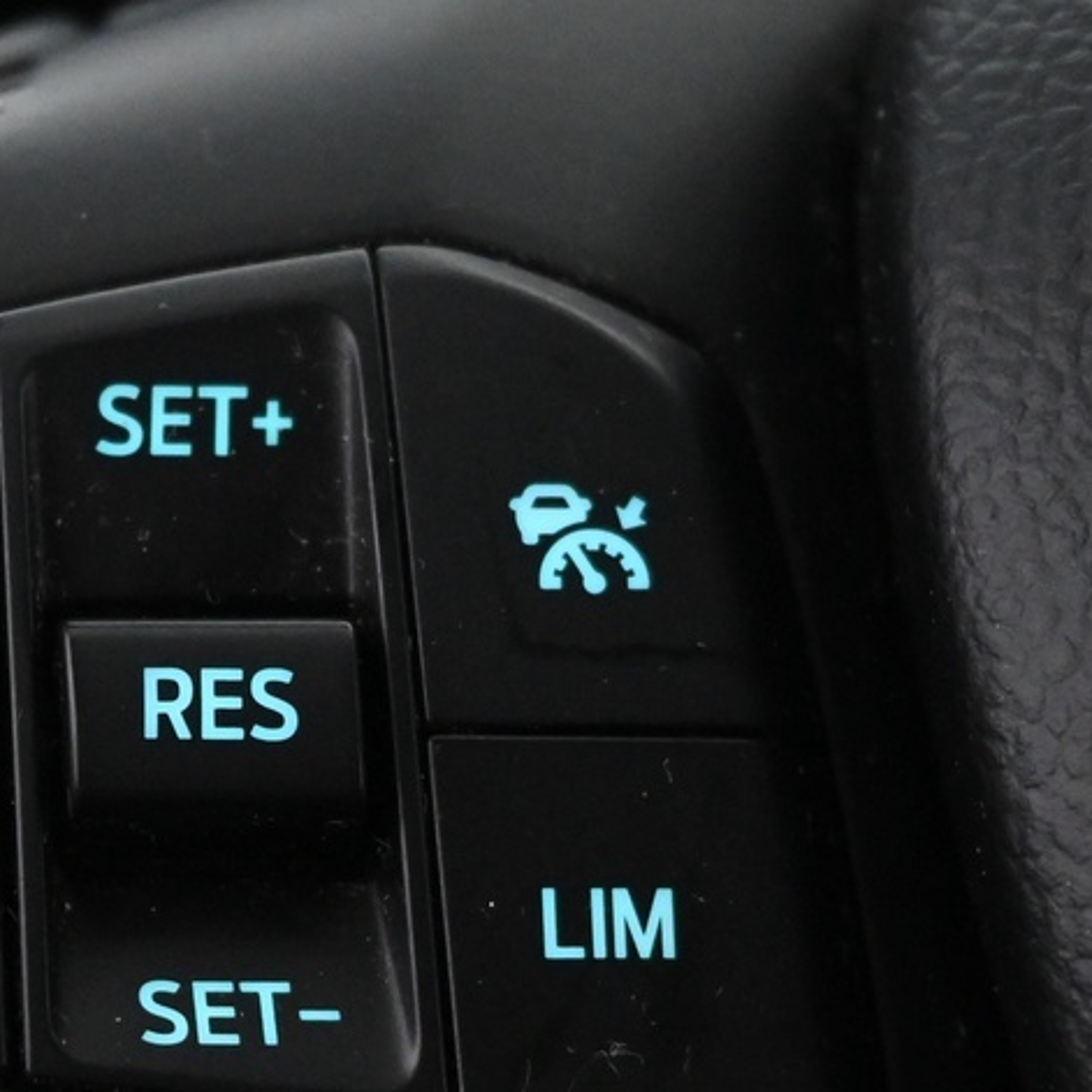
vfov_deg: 14.9
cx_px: 192
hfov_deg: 14.9
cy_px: 879
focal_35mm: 116
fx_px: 4147
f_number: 4.5
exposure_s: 1/40
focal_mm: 26.5
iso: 3200
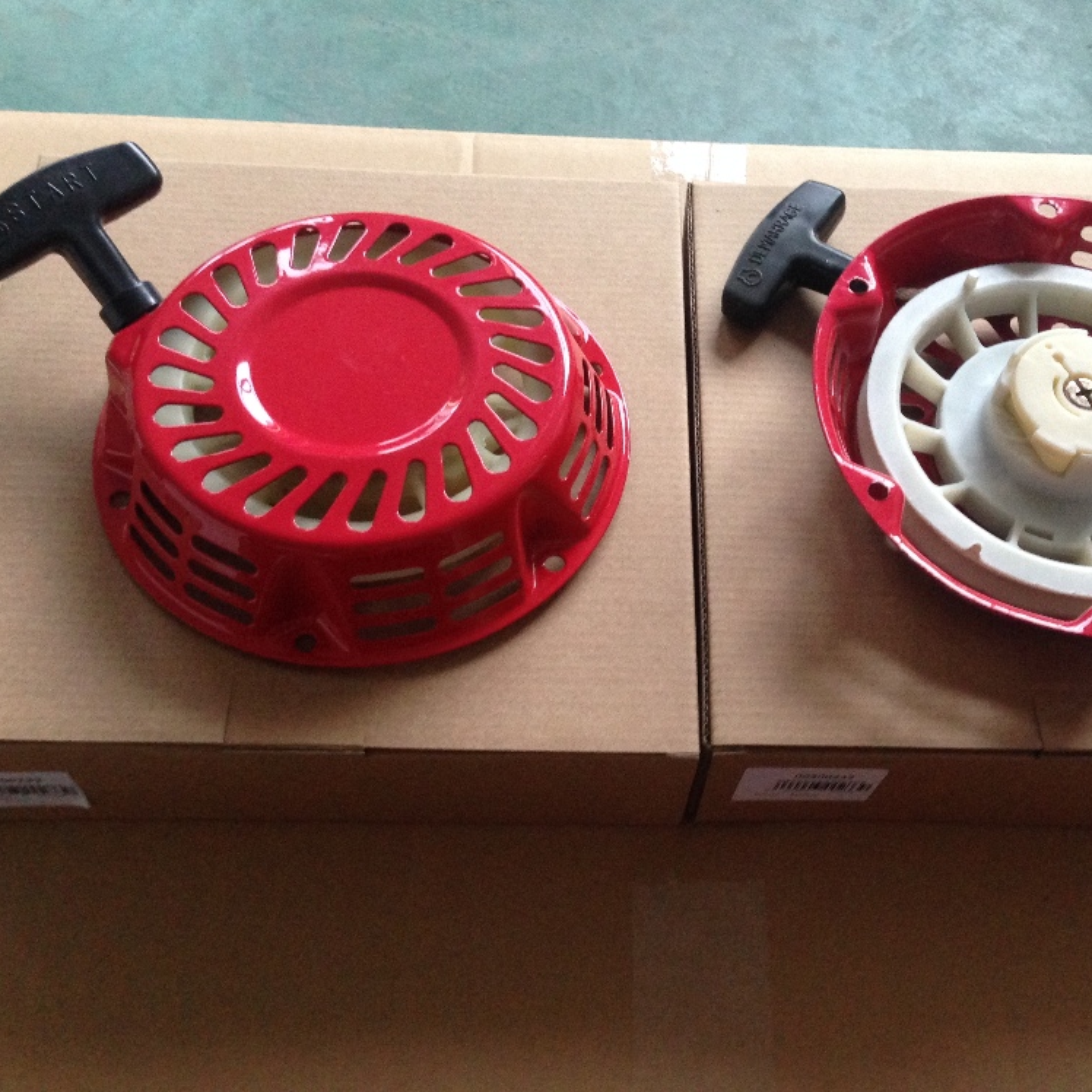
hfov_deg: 42.7
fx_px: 1392
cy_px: 546
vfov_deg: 42.8
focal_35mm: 39
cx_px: 645
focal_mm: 4.12
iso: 250
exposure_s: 1/20
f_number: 2.4
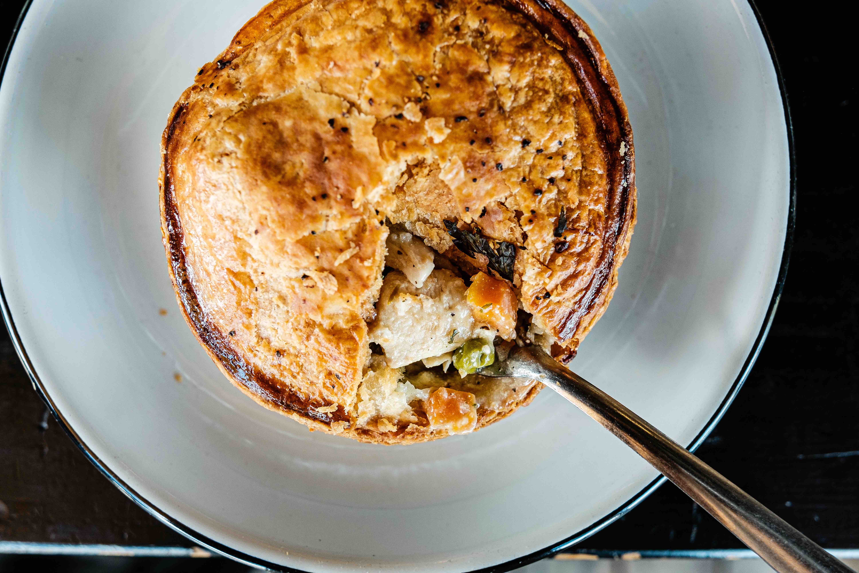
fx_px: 787
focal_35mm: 33
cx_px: 430
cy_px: 286
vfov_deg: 40.0
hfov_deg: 57.2
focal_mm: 22
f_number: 3.6
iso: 320
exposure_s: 1/125
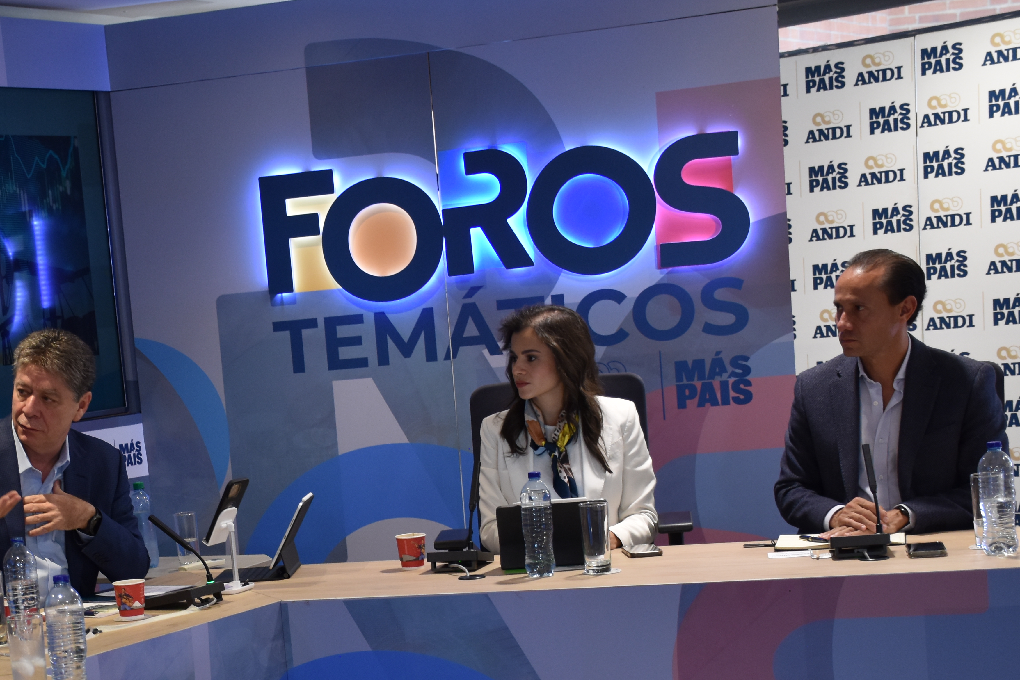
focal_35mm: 77
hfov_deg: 25.9
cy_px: 561
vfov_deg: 17.5
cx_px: 225
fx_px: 2182
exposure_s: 1/30
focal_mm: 30
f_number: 4
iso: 560
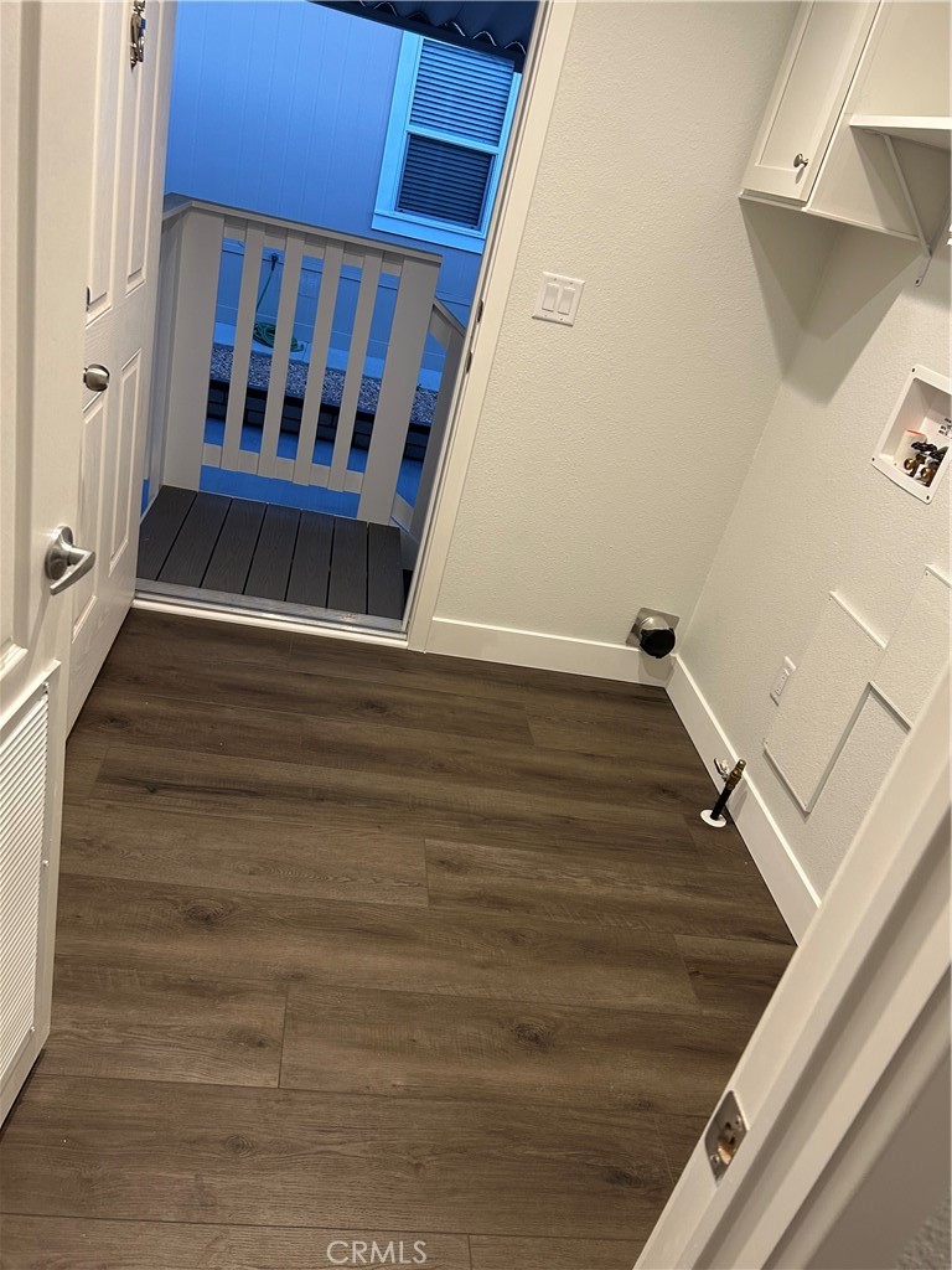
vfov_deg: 67.3
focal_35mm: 26
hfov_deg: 53.1
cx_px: 476
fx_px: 953
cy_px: 635
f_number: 1.5
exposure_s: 1/60
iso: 160
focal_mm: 5.7
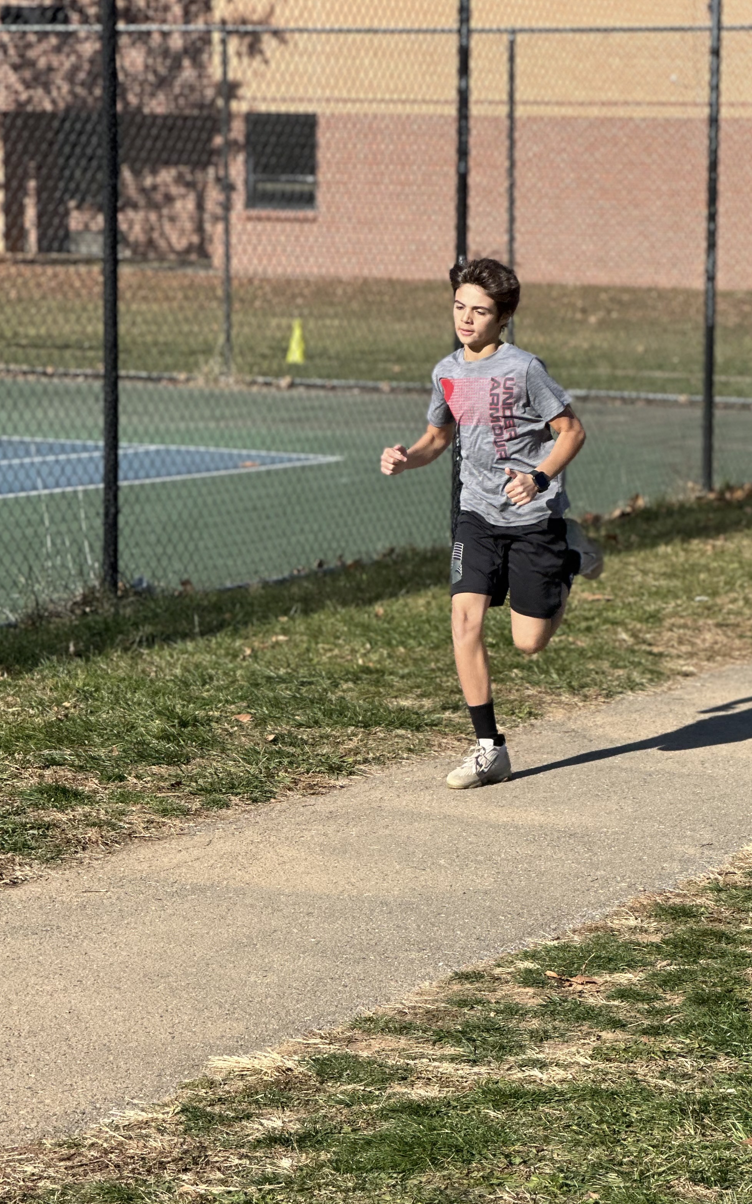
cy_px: 744
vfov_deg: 19.8
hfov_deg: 12.4
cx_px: 562
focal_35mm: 105
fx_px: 3443
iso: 32
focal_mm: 9
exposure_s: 1/573
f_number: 2.8
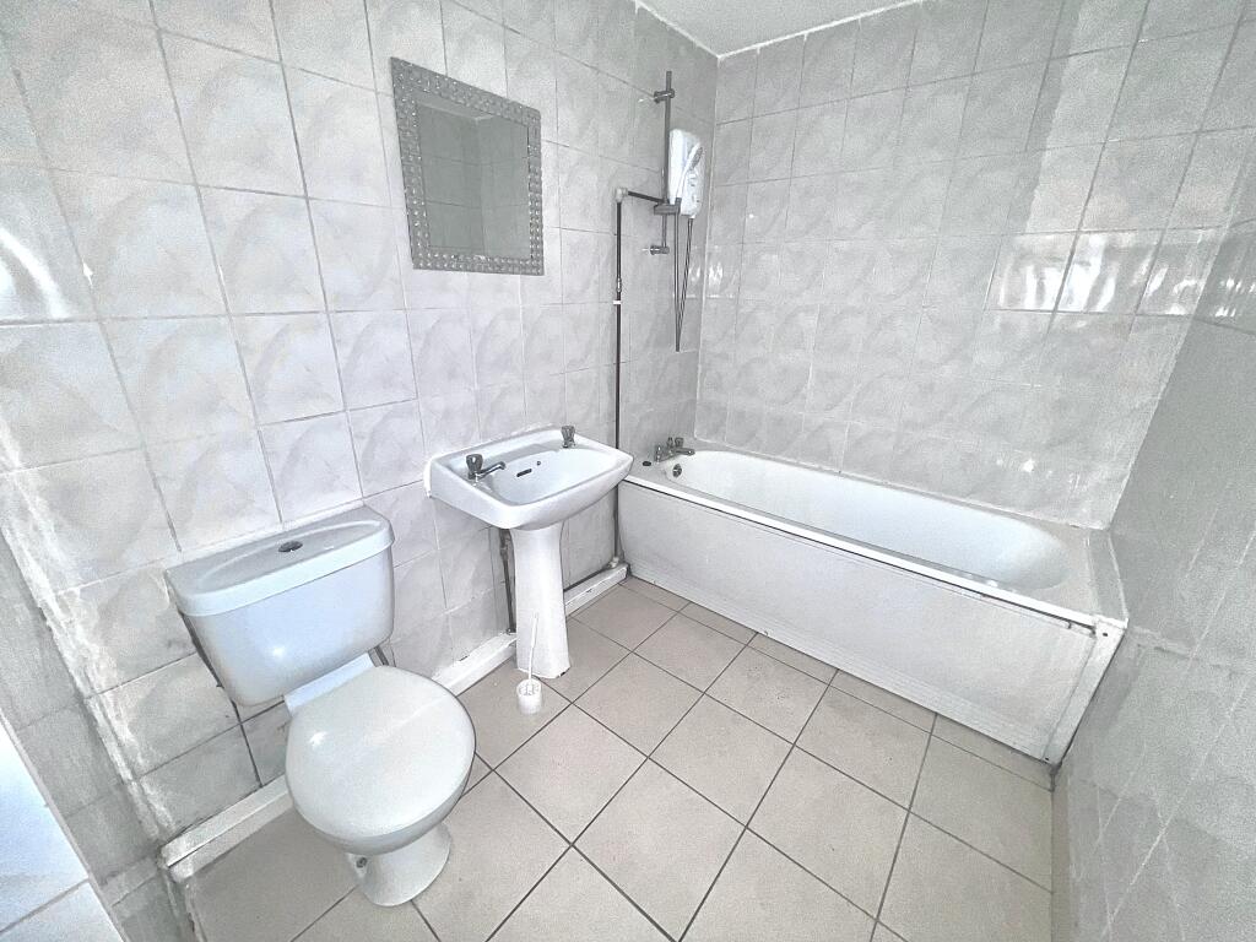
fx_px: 472
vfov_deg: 89.9
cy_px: 471
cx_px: 628
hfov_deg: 106.2
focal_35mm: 13
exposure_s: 1/34
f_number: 1.8
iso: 125
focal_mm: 1.57
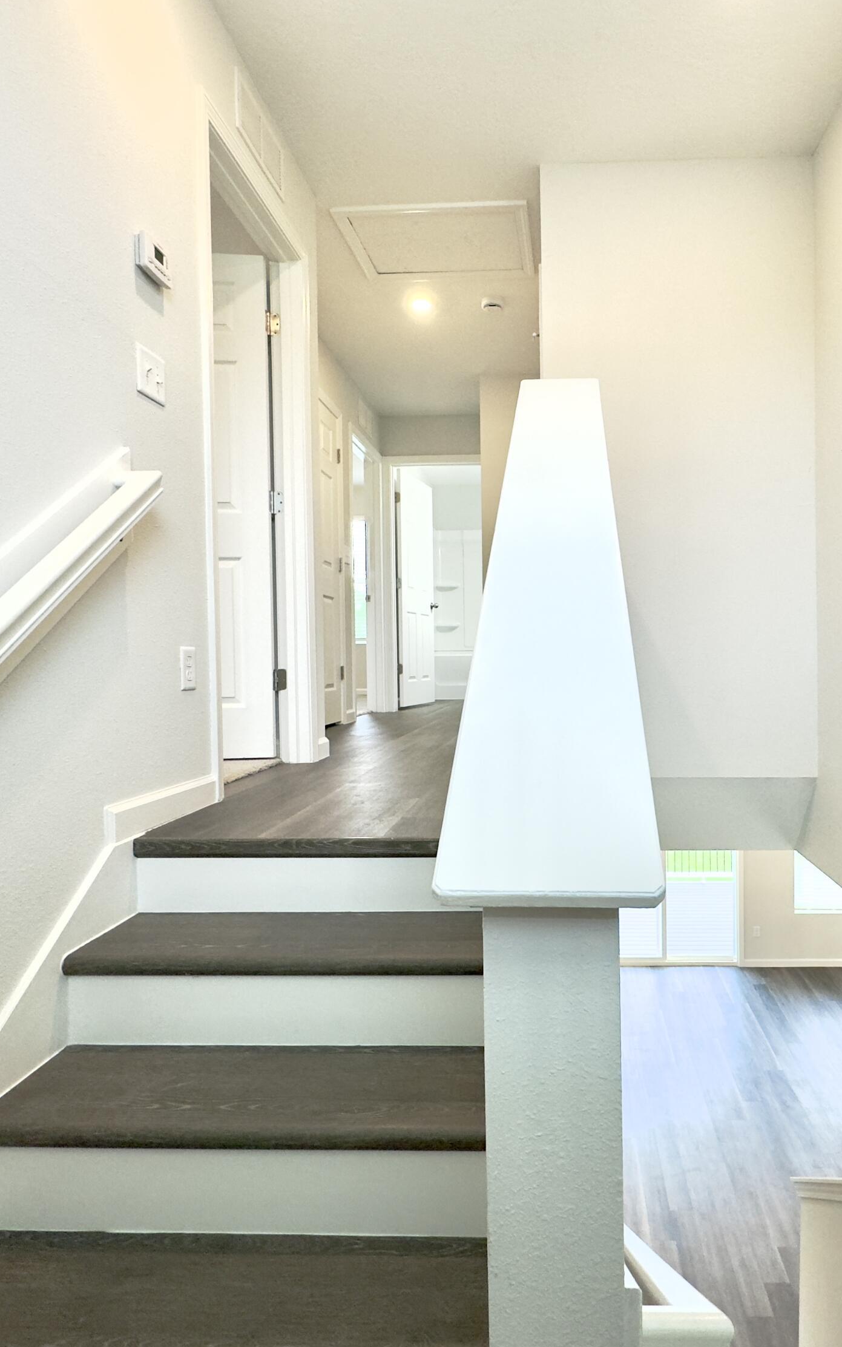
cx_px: 540
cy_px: 675
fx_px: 734
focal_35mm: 20
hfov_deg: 58.7
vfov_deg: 85.1
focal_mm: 2.22
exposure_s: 1/120
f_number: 2.2
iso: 160
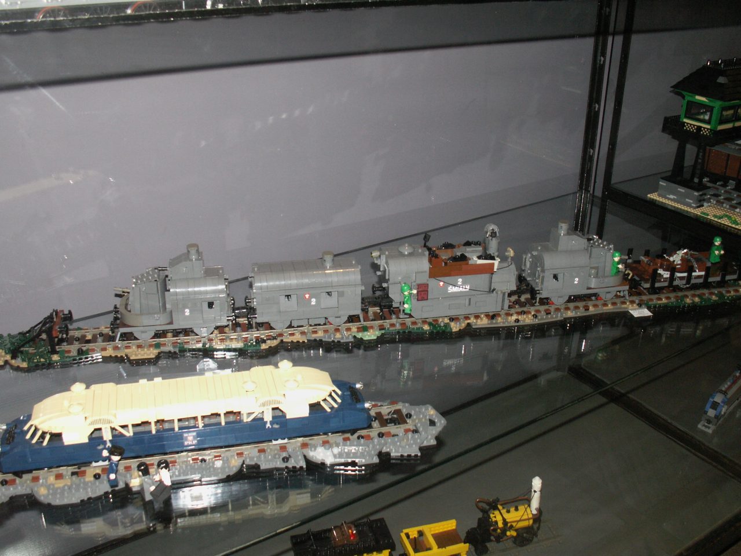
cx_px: 370
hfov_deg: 52.6
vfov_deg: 40.7
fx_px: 749
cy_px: 278
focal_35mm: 35
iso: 160
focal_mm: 5.86
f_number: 2.8
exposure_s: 1/60
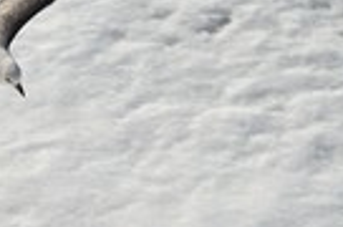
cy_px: 177
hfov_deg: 3.3
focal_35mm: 619
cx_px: 136
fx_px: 5884
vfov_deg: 2.2
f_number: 14
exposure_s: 1/400
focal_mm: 200
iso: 200
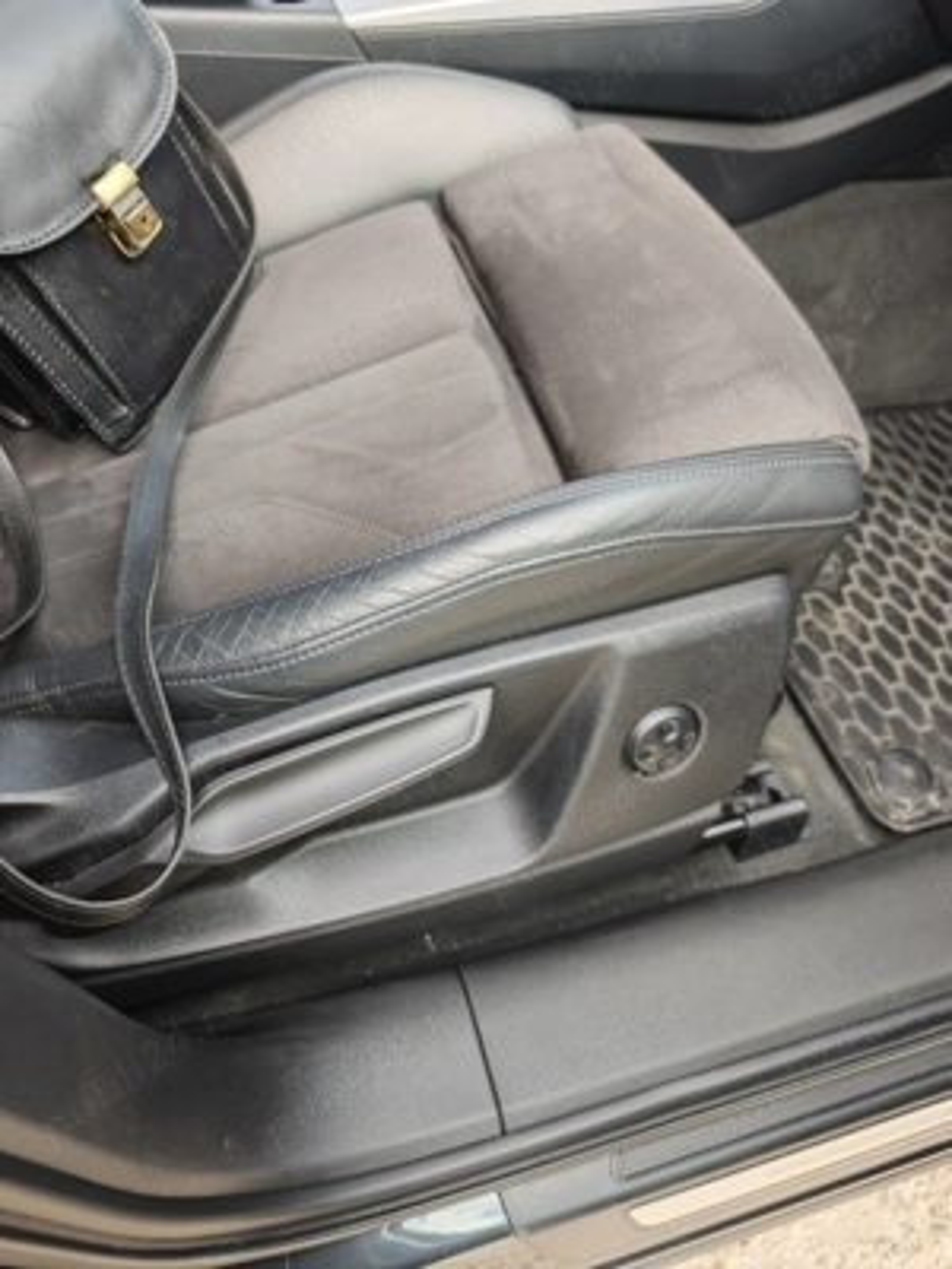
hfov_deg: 58.9
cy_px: 634
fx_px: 843
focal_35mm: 23
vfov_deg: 73.9
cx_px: 476
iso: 50
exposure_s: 1/174
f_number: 1.62
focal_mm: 6.55
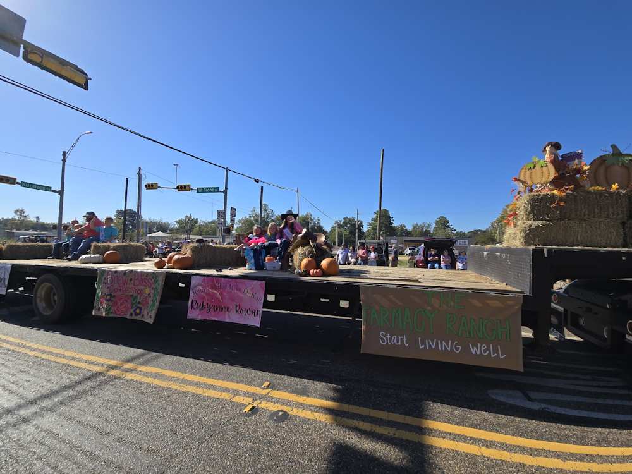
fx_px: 237
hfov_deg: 106.2
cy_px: 237
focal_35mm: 13
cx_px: 316
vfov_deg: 89.9
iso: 50
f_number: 2.2
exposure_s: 1/2365
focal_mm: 2.2
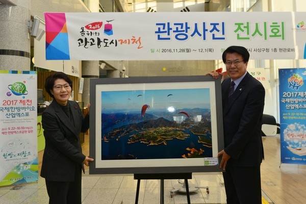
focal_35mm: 29
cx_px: 153
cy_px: 102
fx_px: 246
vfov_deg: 45.0
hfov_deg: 63.7
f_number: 6.3
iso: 800
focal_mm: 29
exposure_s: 1/100
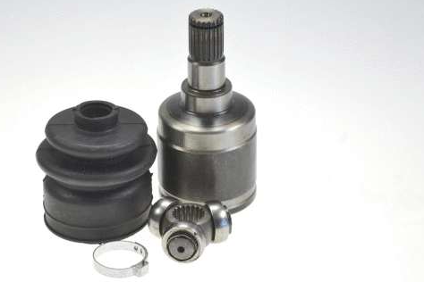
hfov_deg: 14.5
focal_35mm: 142
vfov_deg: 9.7
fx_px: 1668
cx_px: 173
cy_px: 153
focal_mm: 75
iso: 100
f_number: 5.3
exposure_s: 1/100
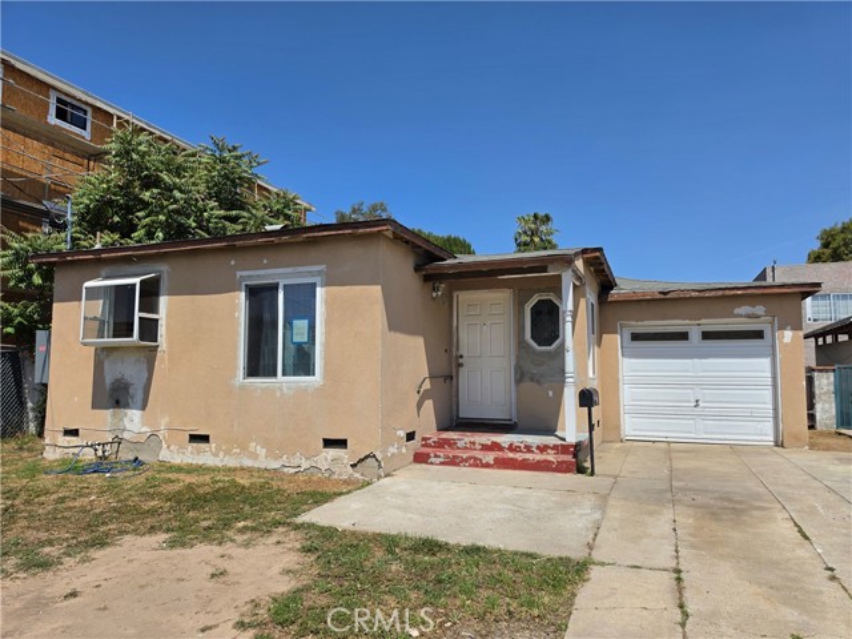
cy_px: 320
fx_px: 566
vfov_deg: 58.9
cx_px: 426
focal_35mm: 23
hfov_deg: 73.9
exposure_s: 1/7939
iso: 50
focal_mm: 6.5
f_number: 1.4
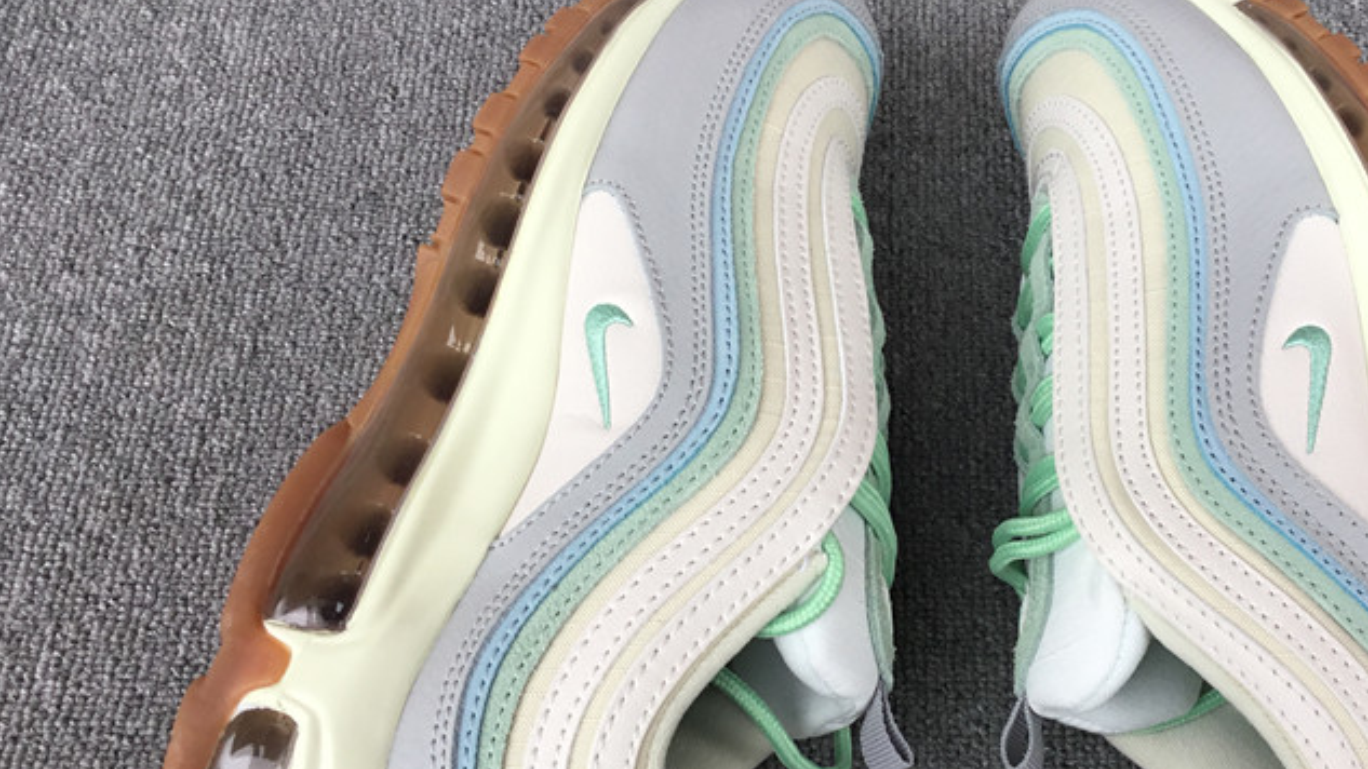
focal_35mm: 48
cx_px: 895
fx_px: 1741
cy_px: 424
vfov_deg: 24.9
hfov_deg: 42.4
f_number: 2.4
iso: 25
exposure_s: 1/176
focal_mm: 3.3
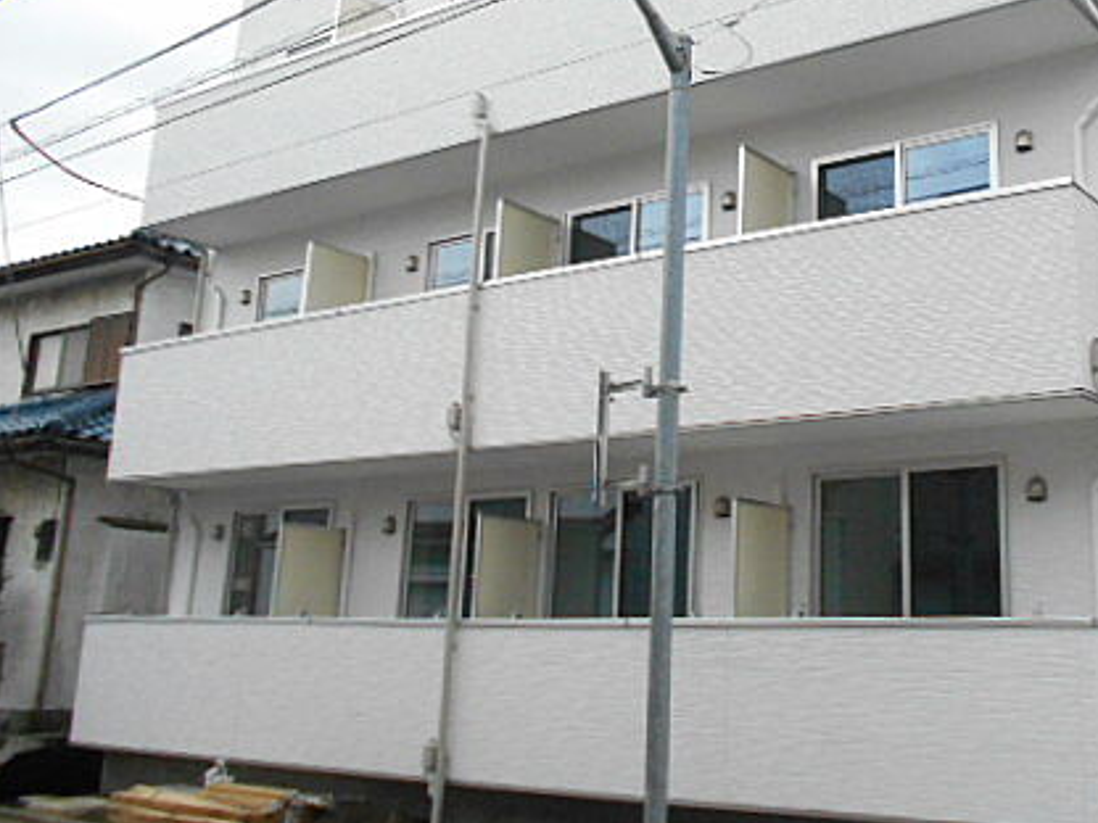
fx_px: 1269
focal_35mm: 40
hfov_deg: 45.7
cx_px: 779
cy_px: 298
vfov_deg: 35.7
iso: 400
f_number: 3.2
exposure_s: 1/1250
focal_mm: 4.6
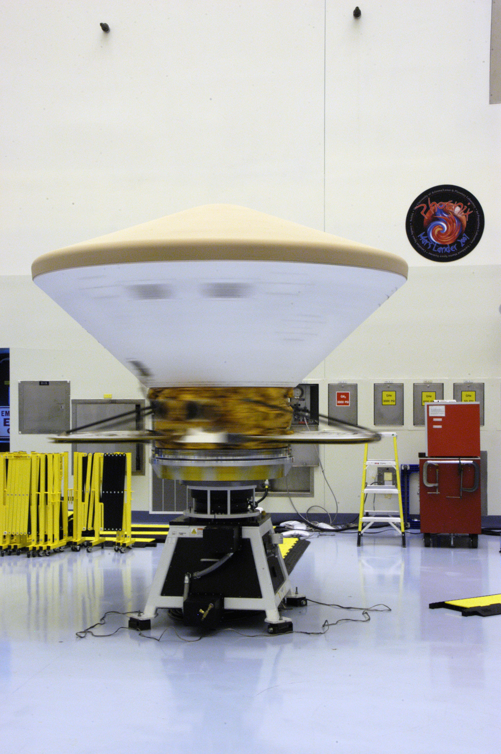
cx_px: 250
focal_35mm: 51
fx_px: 1067
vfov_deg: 38.9
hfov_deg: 26.4
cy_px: 377
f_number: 18
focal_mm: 34
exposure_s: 1/2.5
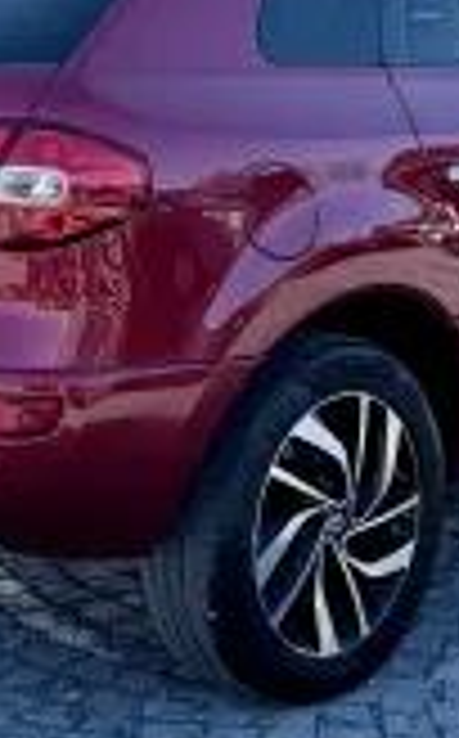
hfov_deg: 23.0
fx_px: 1125
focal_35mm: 56
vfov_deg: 35.7
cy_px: 207
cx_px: 292
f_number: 1.78
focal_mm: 6.76
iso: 100
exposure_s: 1/2232
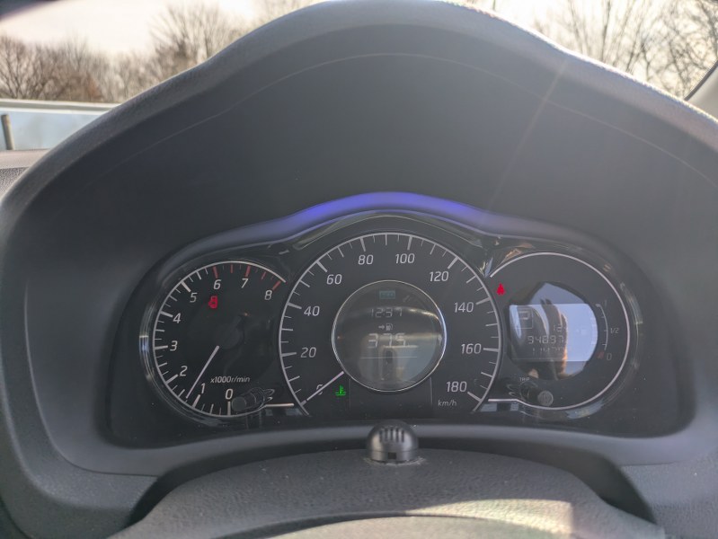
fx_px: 519
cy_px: 270
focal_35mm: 25
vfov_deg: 54.9
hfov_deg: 69.4
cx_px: 359
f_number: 1.89
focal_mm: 5.43
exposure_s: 1/477
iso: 31
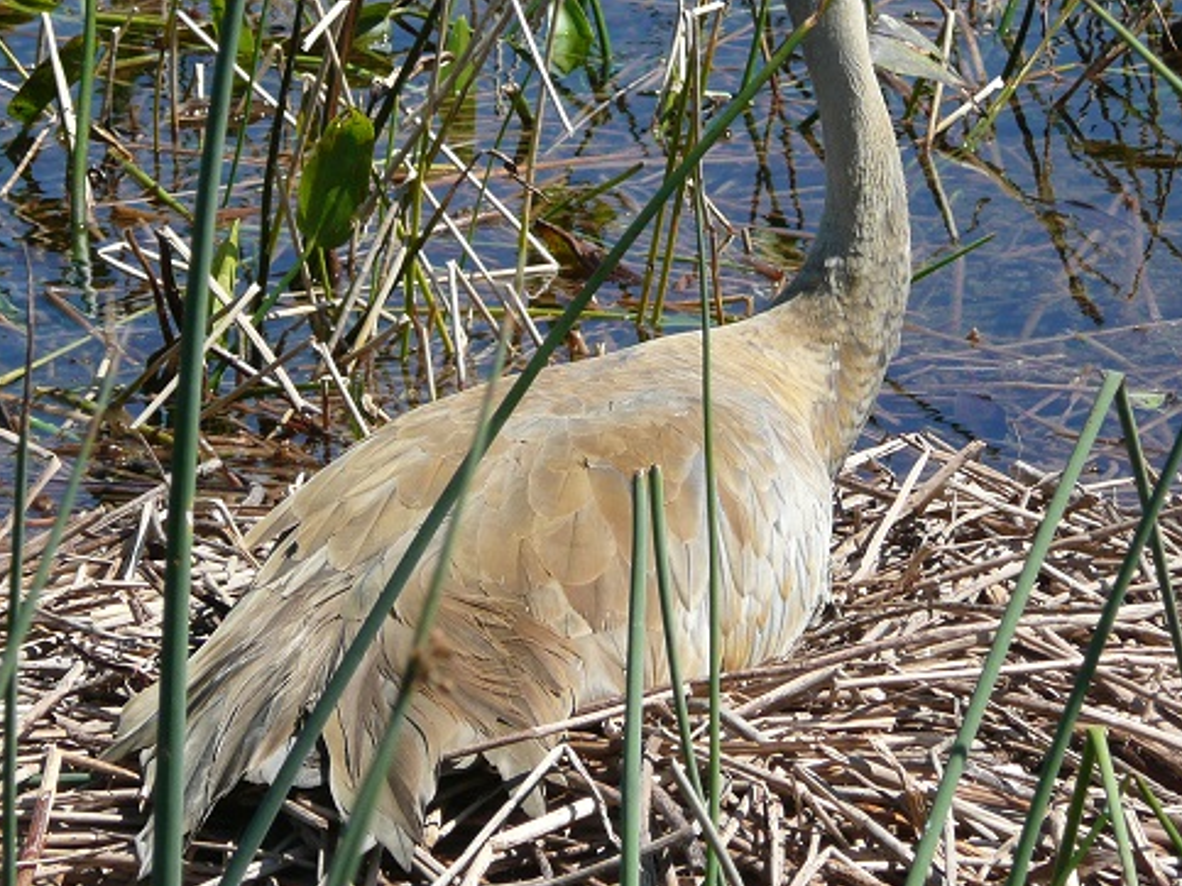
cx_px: 585
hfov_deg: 4.7
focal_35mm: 420
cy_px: 335
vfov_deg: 3.5
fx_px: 14338
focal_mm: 43.3
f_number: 4.9
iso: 100
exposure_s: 1/400
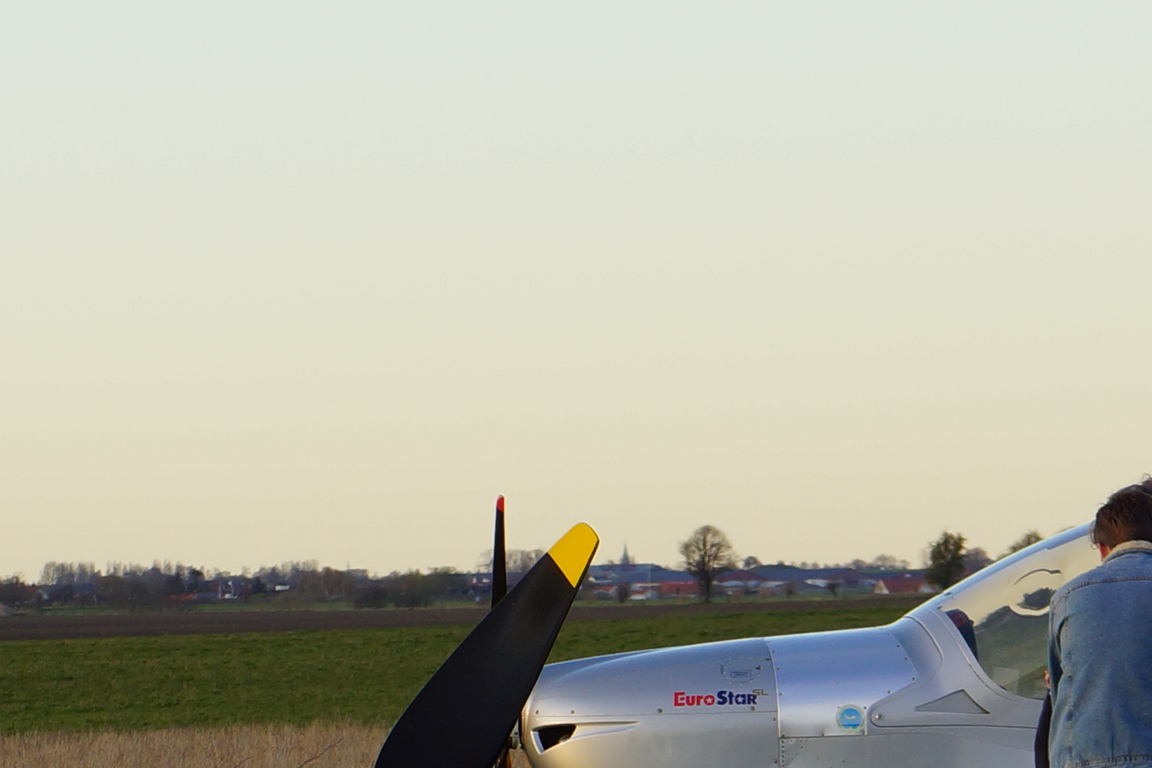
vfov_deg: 4.6
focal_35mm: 299
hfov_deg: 6.9
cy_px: 993
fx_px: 9568
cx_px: 478
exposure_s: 1/100
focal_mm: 55
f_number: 5.6
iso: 100
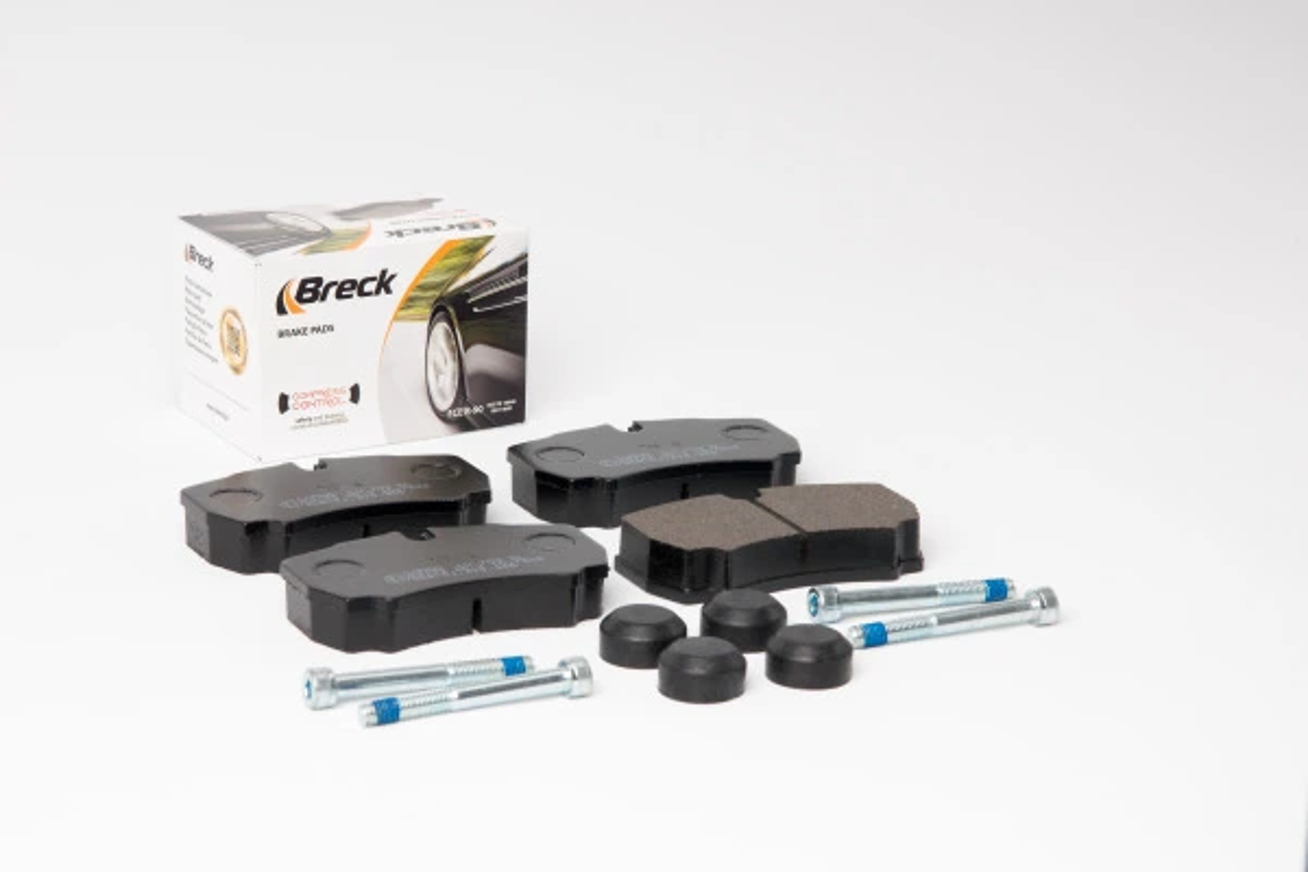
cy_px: 436
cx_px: 654
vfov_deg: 15.2
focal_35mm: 90
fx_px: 3270
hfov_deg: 22.6
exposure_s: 1/200
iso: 100
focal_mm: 60
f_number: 11
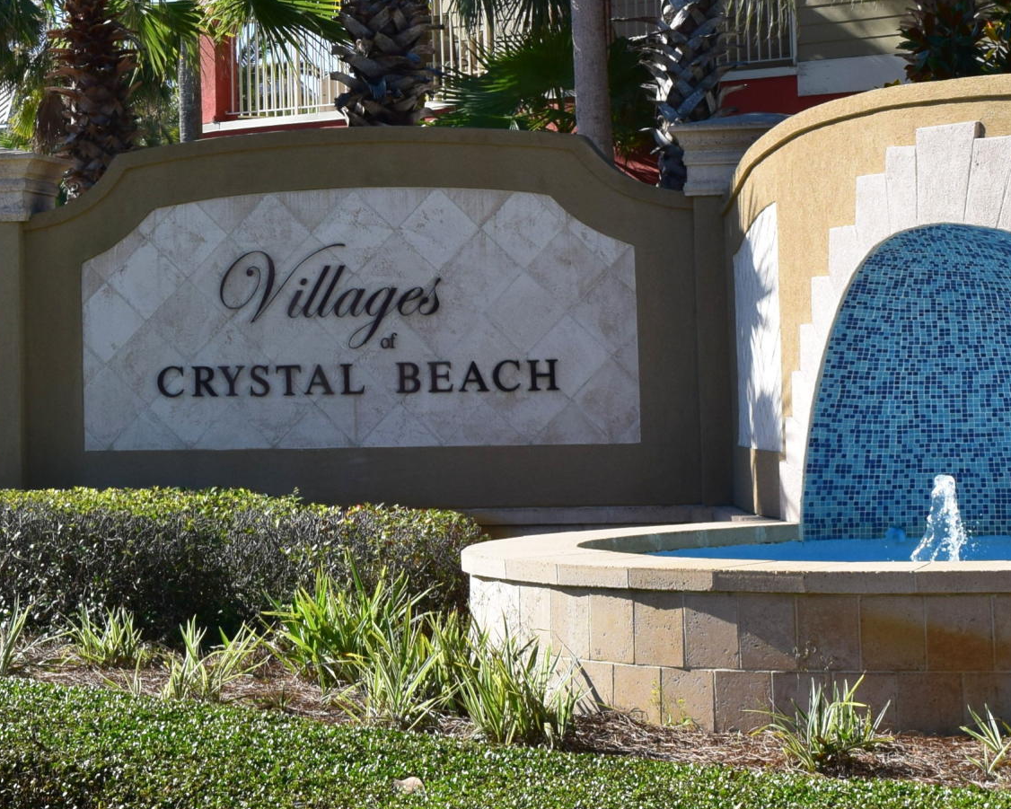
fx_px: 3591
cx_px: 345
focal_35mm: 120
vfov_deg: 12.7
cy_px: 4
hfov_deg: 16.0
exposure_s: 1/400
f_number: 11
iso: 400
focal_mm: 32
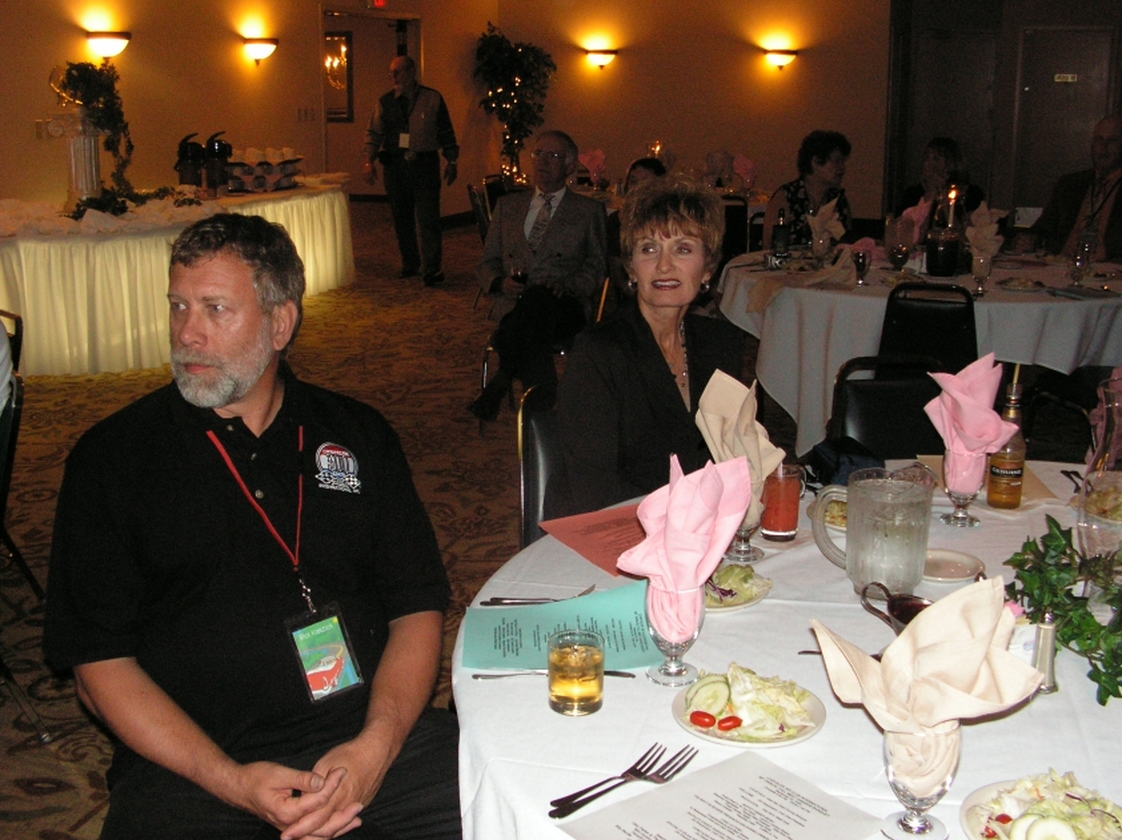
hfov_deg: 47.9
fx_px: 1264
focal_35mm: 39
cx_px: 570
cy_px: 414
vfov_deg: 36.8
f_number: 3.2
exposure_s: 1/40
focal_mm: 6.4
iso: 160
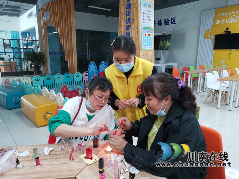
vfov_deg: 53.1
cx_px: 120
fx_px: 180
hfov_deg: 67.3
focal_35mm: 26
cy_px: 90
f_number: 1.8
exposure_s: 1/50
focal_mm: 4.75
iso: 400
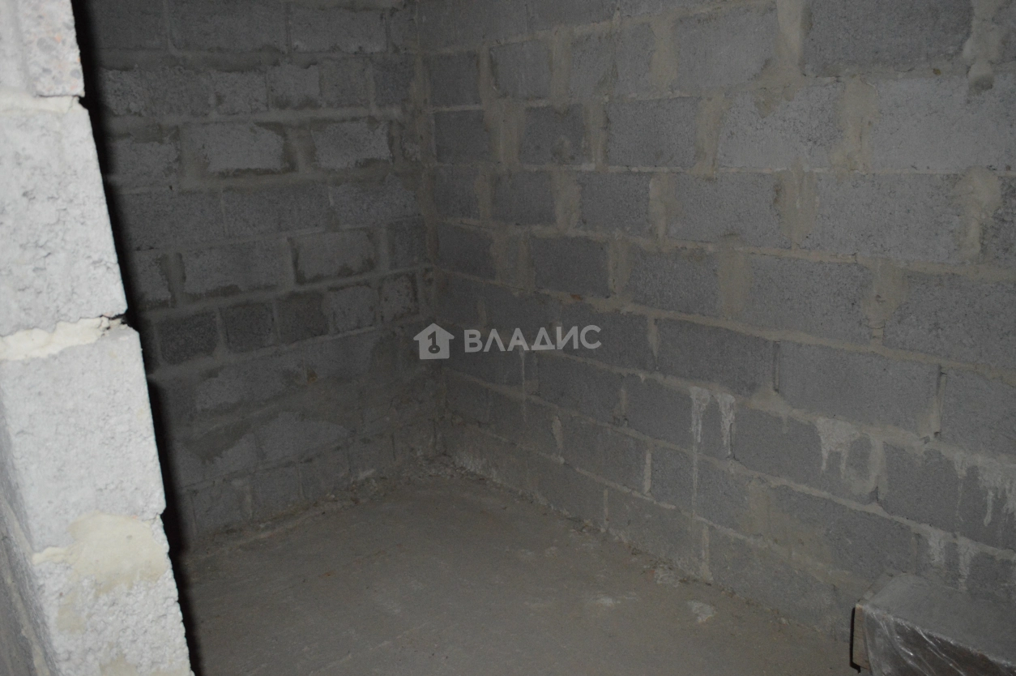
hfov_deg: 67.4
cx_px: 508
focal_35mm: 27
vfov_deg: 47.9
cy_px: 338
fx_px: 761
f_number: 3.5
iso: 3200
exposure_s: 1/60
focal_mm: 18
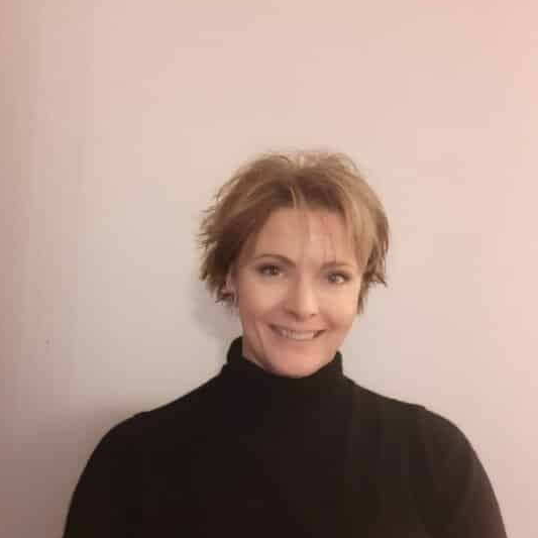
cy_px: 322
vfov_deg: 44.7
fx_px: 651
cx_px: 270
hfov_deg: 44.9
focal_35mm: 37
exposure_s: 1/8
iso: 1250
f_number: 2
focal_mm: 3.75
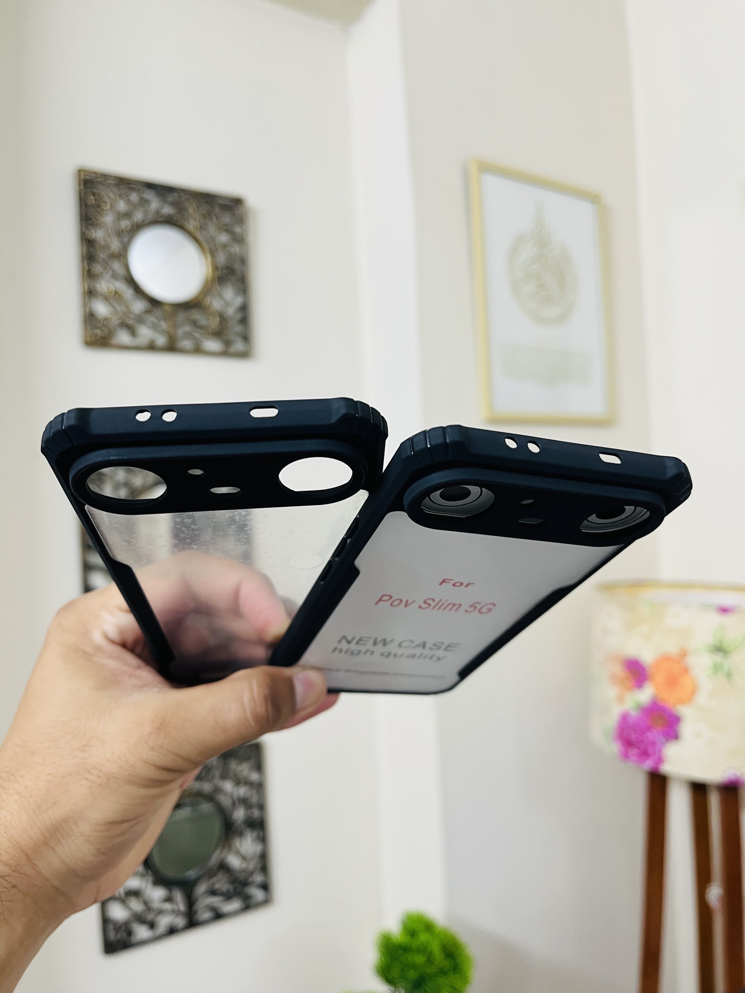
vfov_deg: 67.3
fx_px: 746
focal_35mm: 26
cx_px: 372
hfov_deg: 53.1
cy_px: 496
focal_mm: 5.1
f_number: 1.6
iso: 80
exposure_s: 1/50
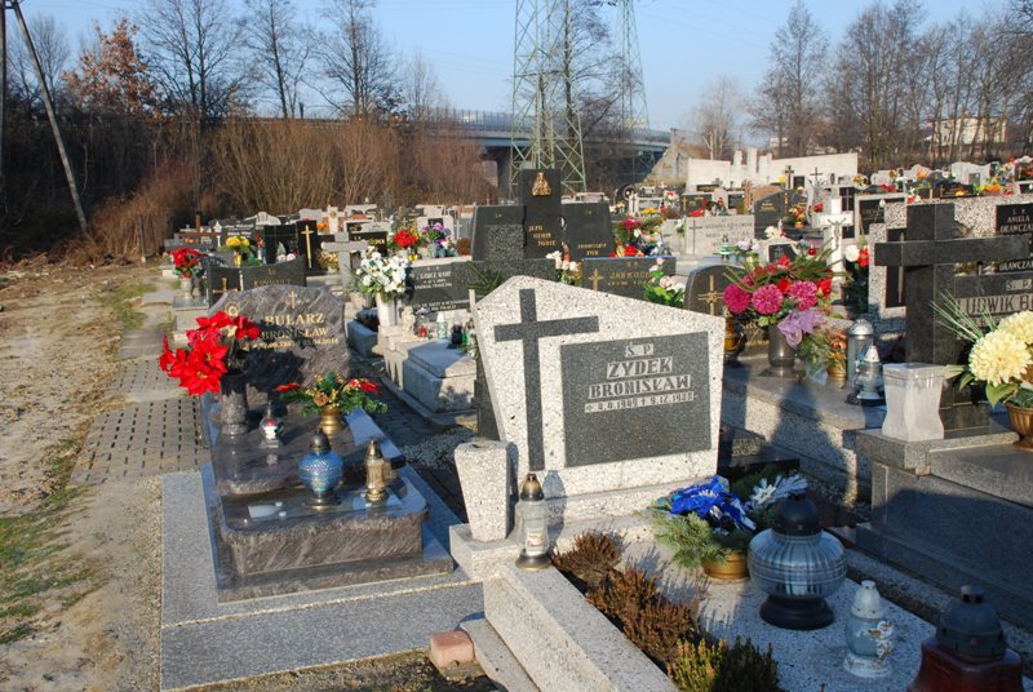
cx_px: 516
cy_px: 346
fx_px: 1035
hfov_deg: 53.1
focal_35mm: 36
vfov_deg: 37.0
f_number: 8
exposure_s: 1/500
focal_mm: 24
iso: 500
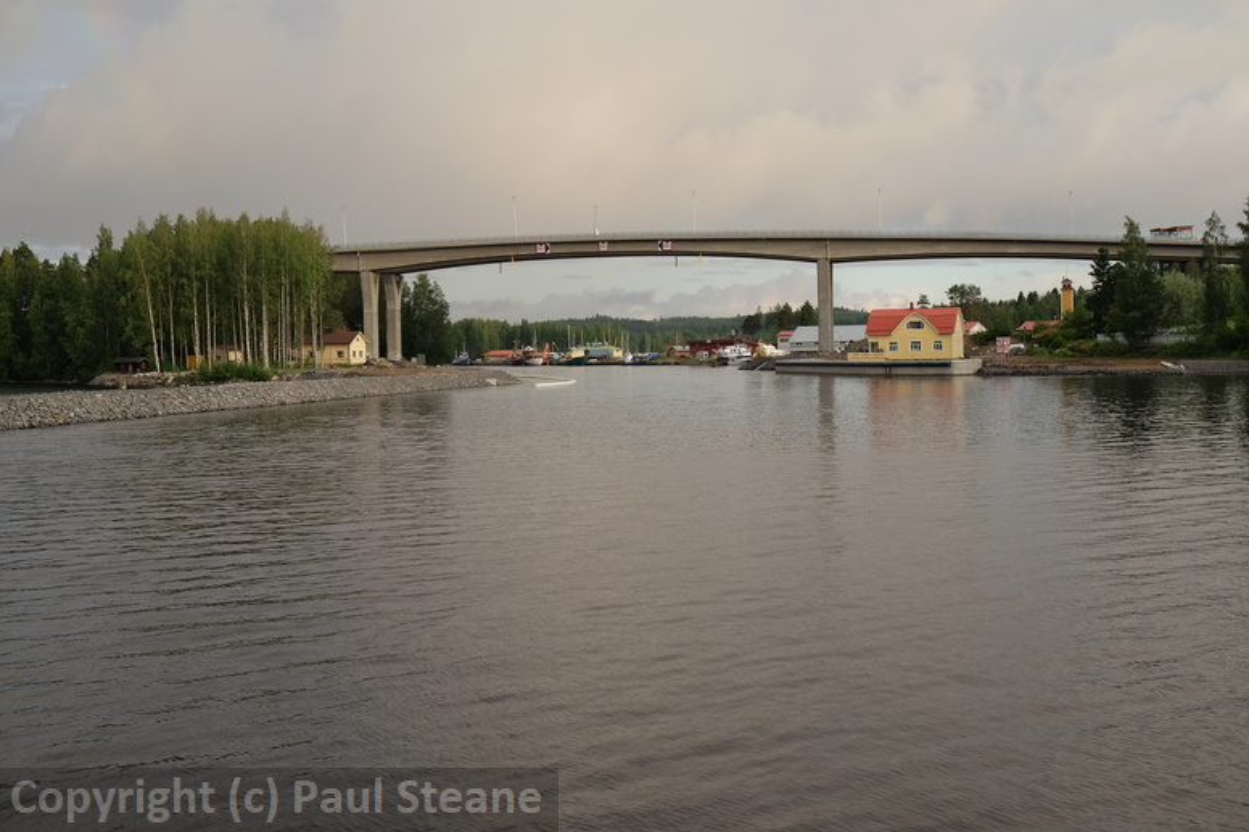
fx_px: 1665
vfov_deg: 28.1
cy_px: 415
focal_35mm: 48
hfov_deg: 41.1
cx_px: 634
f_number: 5
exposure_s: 1/140
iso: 200
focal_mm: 31.5
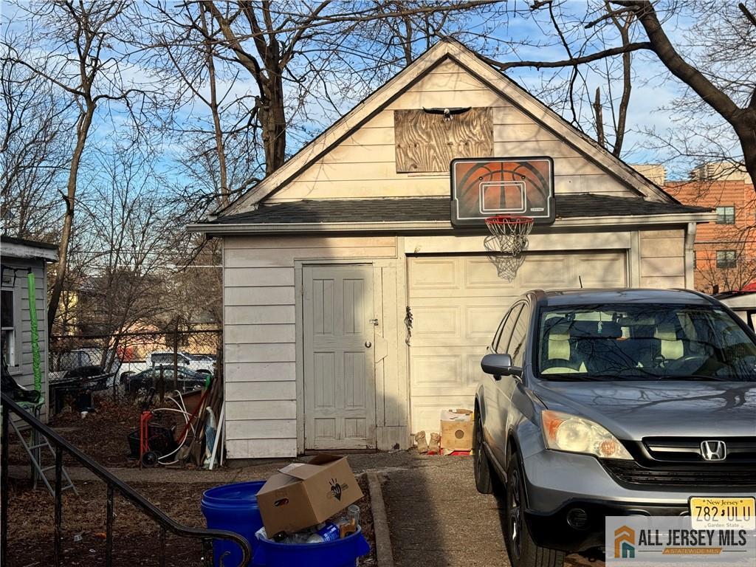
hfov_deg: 39.7
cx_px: 378
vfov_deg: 30.3
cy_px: 284
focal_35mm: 48
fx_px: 1048
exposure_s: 1/3257
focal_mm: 6.76
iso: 64
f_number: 1.78
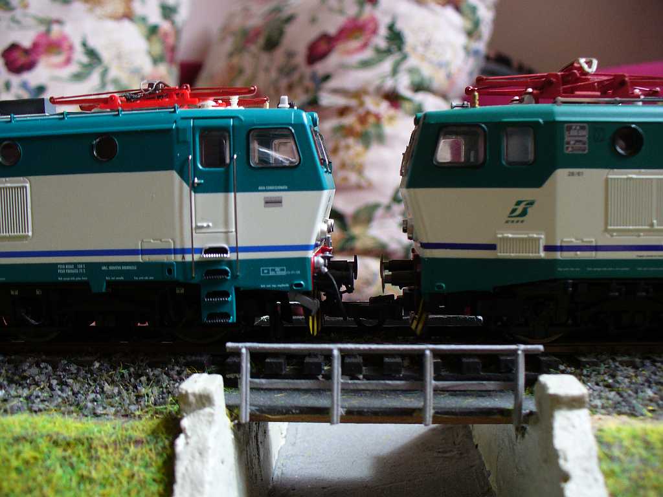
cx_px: 332
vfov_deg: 38.7
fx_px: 709
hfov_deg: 50.1
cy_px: 248
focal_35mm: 37
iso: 160
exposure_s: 1/40
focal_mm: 6.1
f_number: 2.8
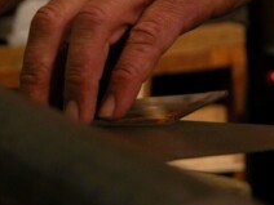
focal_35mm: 383
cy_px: 67
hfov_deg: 5.2
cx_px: 28
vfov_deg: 3.9
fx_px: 3032
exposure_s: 1/48.2
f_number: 4.6
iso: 200
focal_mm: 52.4
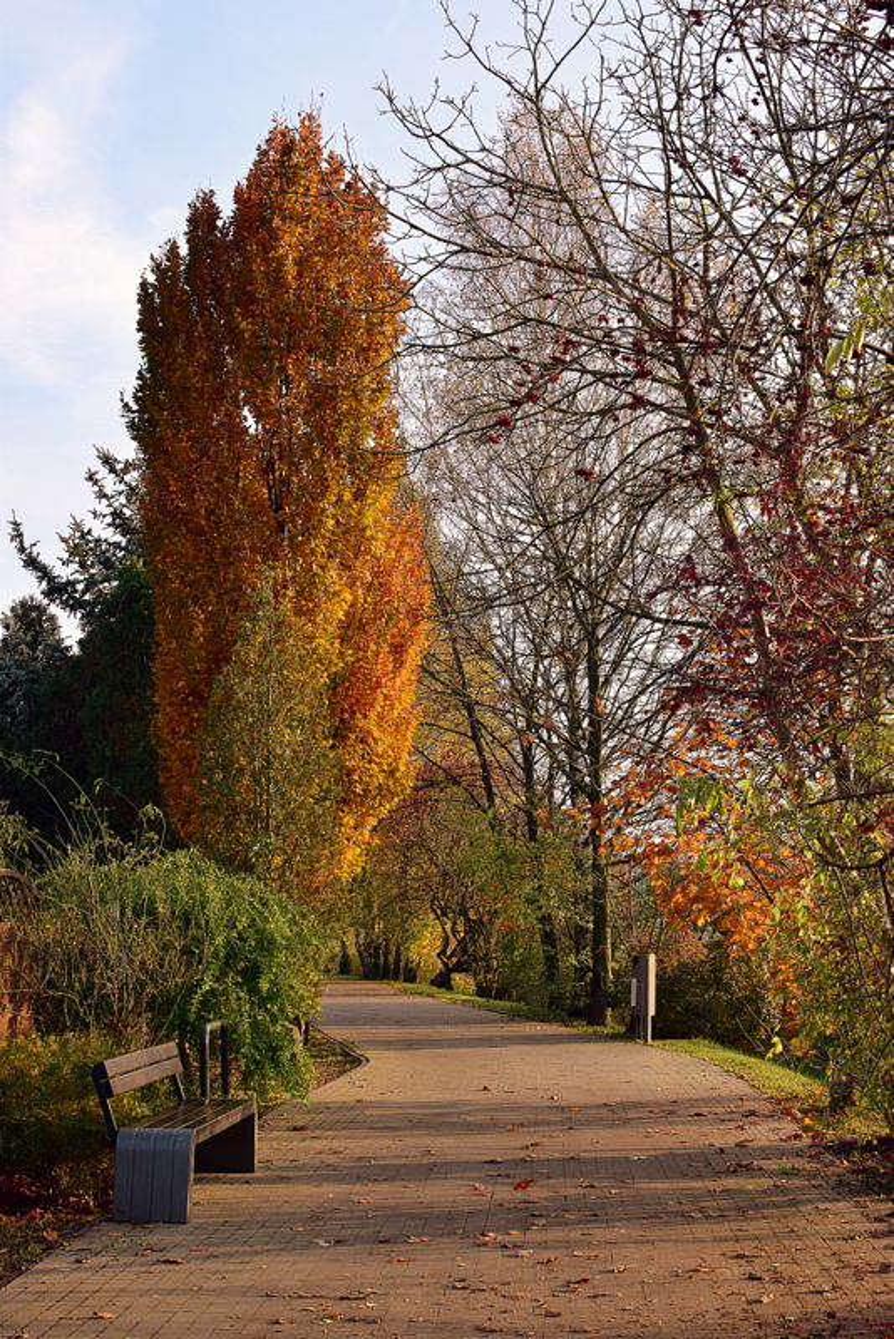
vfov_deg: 37.8
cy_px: 670
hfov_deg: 25.8
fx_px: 1954
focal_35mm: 52
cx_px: 447
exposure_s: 1/160
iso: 400
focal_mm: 35
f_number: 9
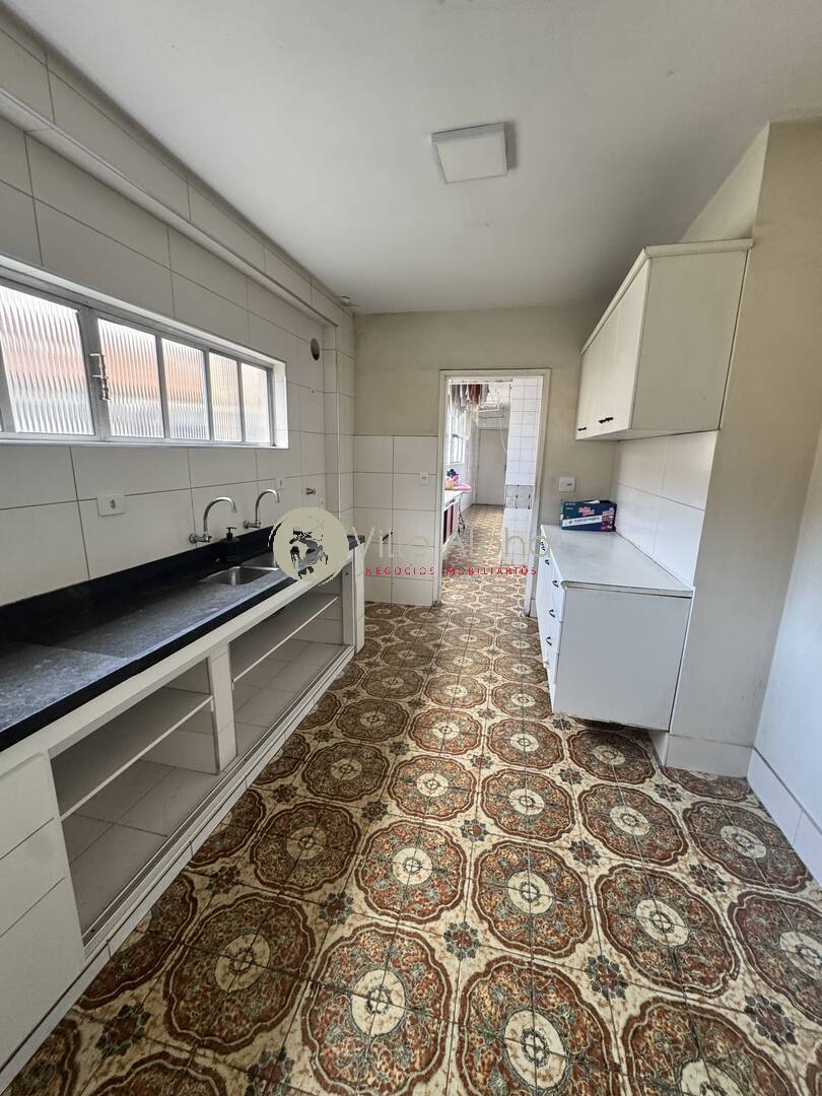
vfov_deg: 102.1
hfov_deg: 85.7
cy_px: 548
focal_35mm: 14
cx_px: 411
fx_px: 443
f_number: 2.2
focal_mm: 2.22
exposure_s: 1/99
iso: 250
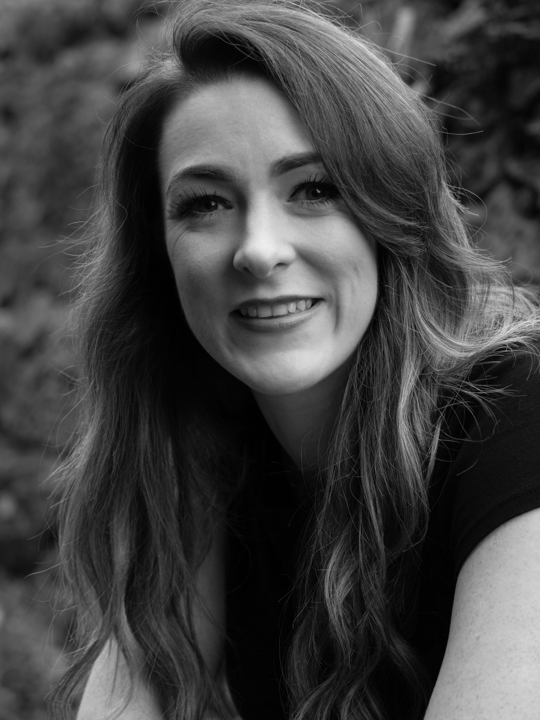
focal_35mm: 114
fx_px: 2371
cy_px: 360
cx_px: 270
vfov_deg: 17.3
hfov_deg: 13.0
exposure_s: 1/160
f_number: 2.8
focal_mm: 57
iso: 200
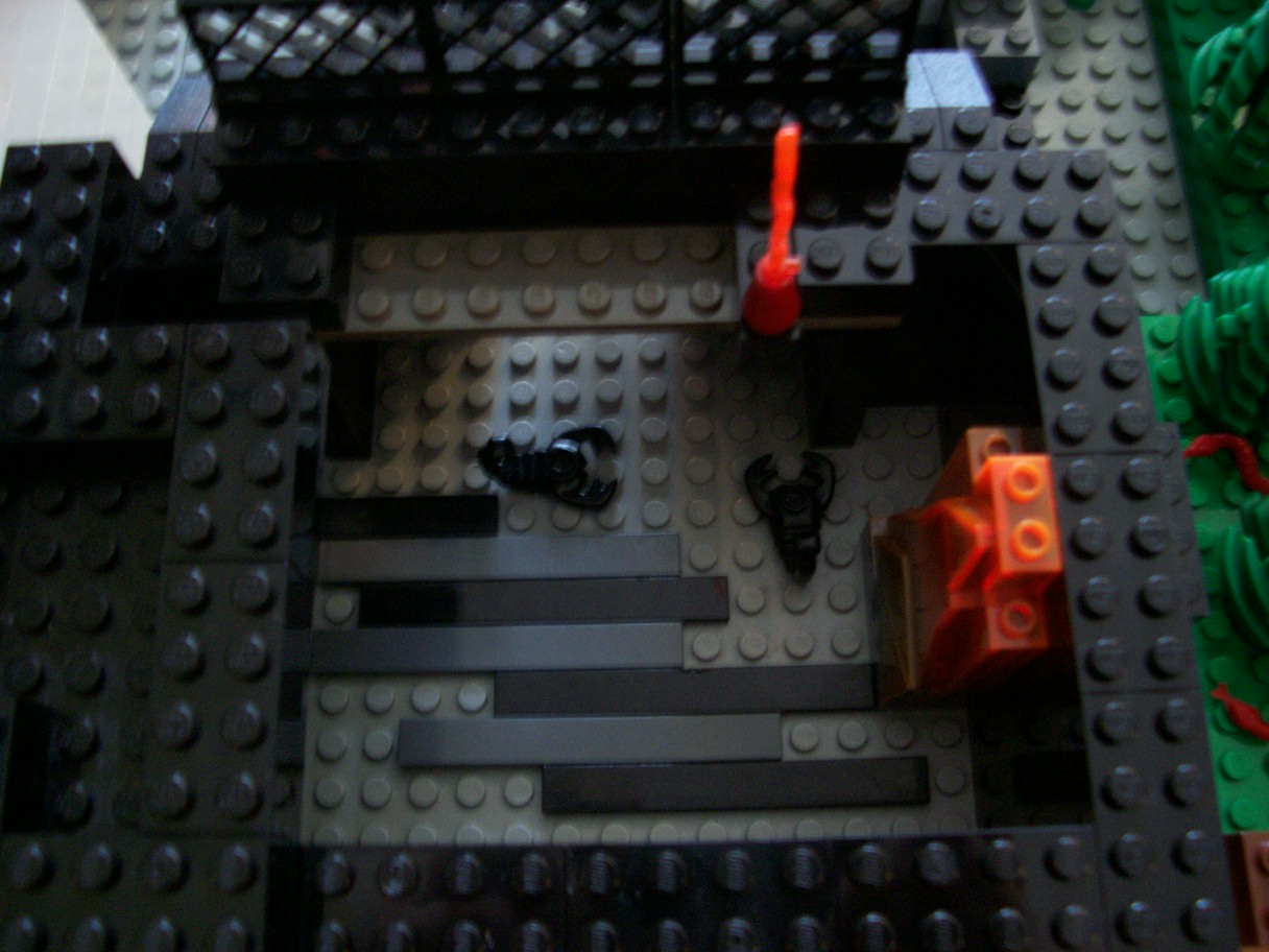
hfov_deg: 54.0
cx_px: 634
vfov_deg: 41.8
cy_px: 476
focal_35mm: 34
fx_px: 1246
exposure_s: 1/8
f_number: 2.7
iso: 160
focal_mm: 5.6
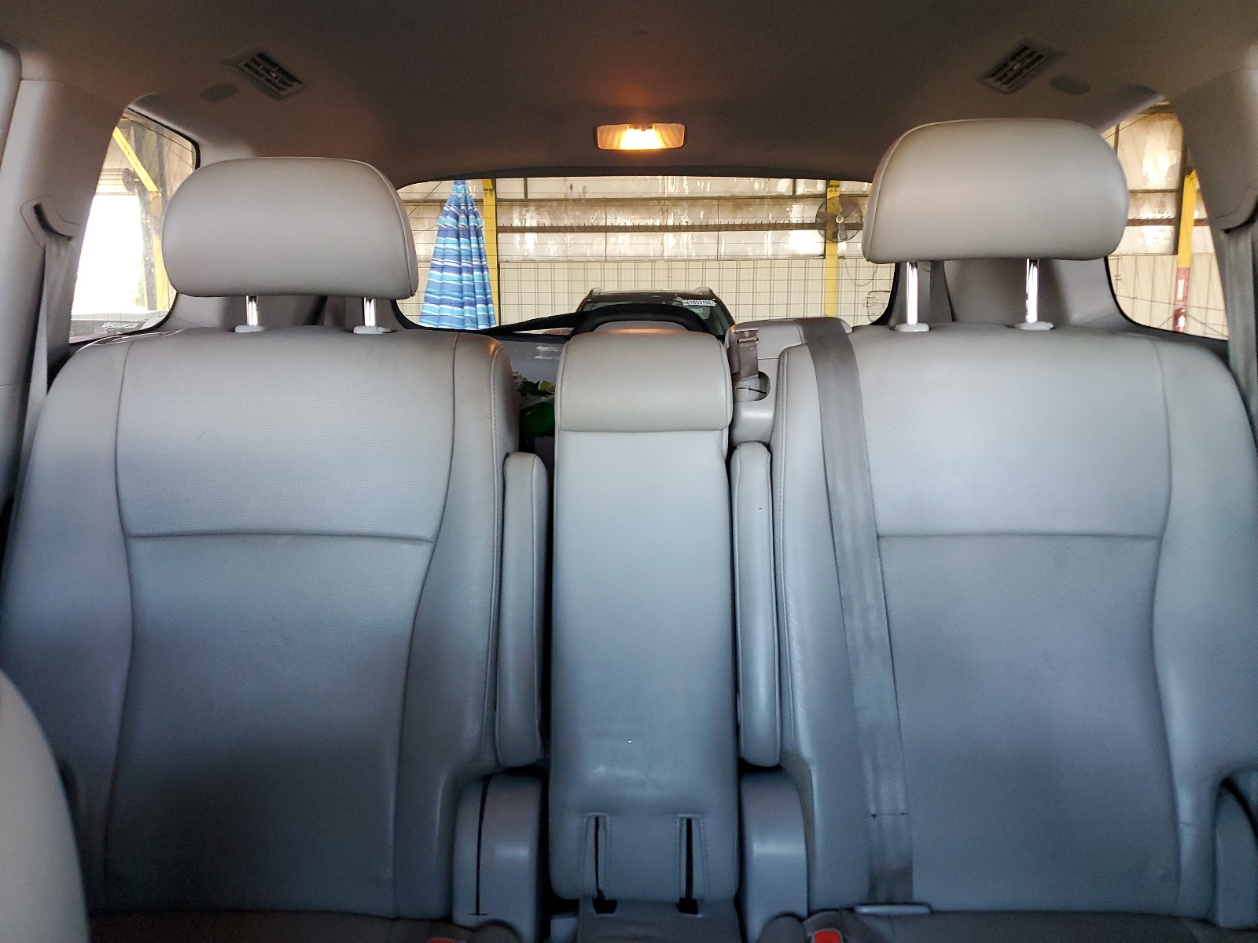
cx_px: 629
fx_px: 945
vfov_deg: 53.1
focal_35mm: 26
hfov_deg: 67.3
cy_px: 472
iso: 233
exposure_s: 1/60.2
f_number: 1.5
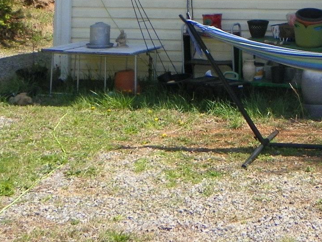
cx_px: 397
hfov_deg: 23.8
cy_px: -86
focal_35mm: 74
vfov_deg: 18.3
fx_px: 688
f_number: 5
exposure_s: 1/400
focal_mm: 4.6
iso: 64
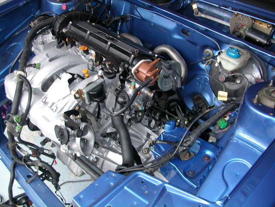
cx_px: 138
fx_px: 294
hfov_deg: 50.1
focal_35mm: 37
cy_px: 104
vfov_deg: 38.7
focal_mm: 5.6
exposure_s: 1/30
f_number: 2.7
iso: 100
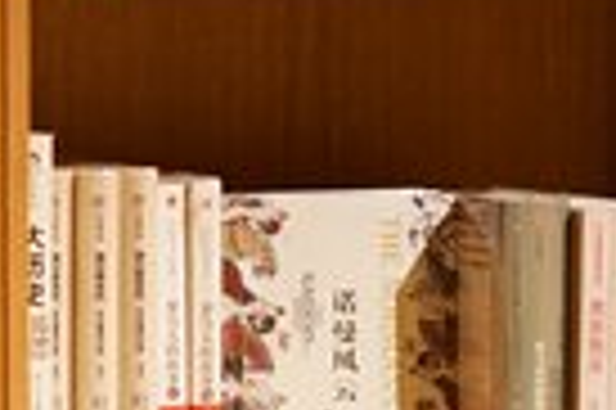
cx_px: -463
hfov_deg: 10.7
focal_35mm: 182
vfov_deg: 7.5
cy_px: 191
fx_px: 3110
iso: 2000
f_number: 2
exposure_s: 1/160
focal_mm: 50
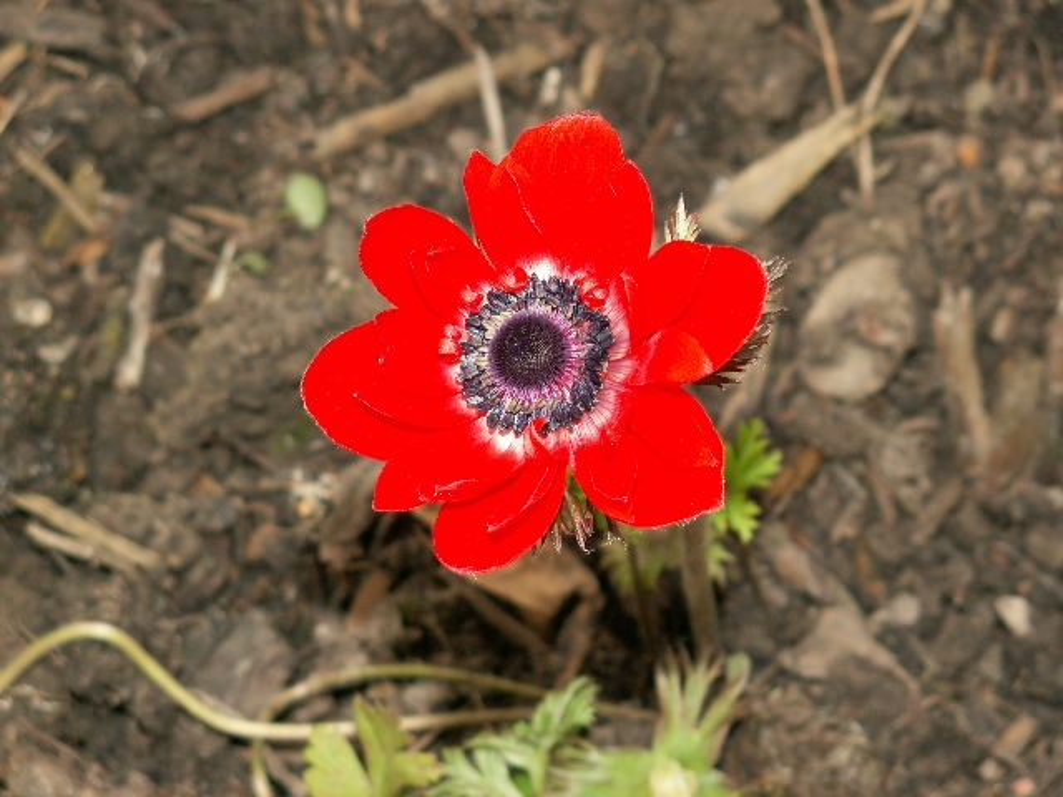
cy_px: 398
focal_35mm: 126
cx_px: 532
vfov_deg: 11.8
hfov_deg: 15.6
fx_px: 3869
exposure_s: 1/100
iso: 50
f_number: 4
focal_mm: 20.52
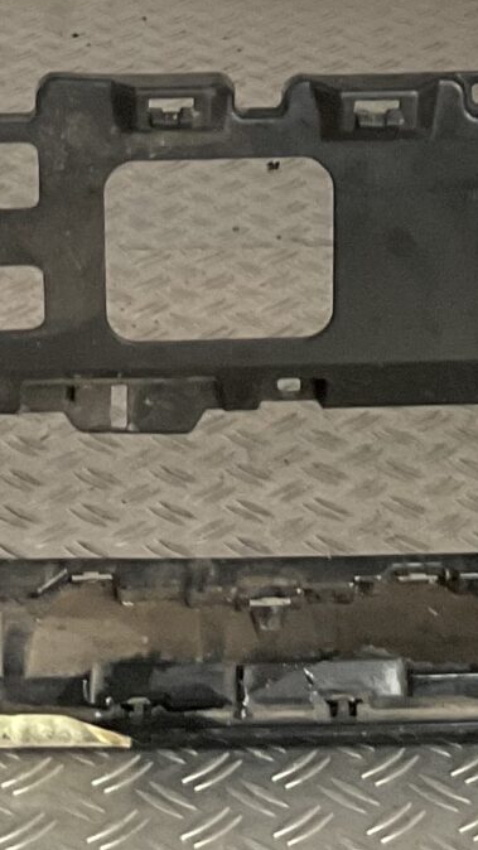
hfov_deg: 10.1
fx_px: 2705
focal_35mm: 120
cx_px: 373
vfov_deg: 16.8
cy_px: -256
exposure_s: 1/50
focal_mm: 3
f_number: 1.8
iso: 125
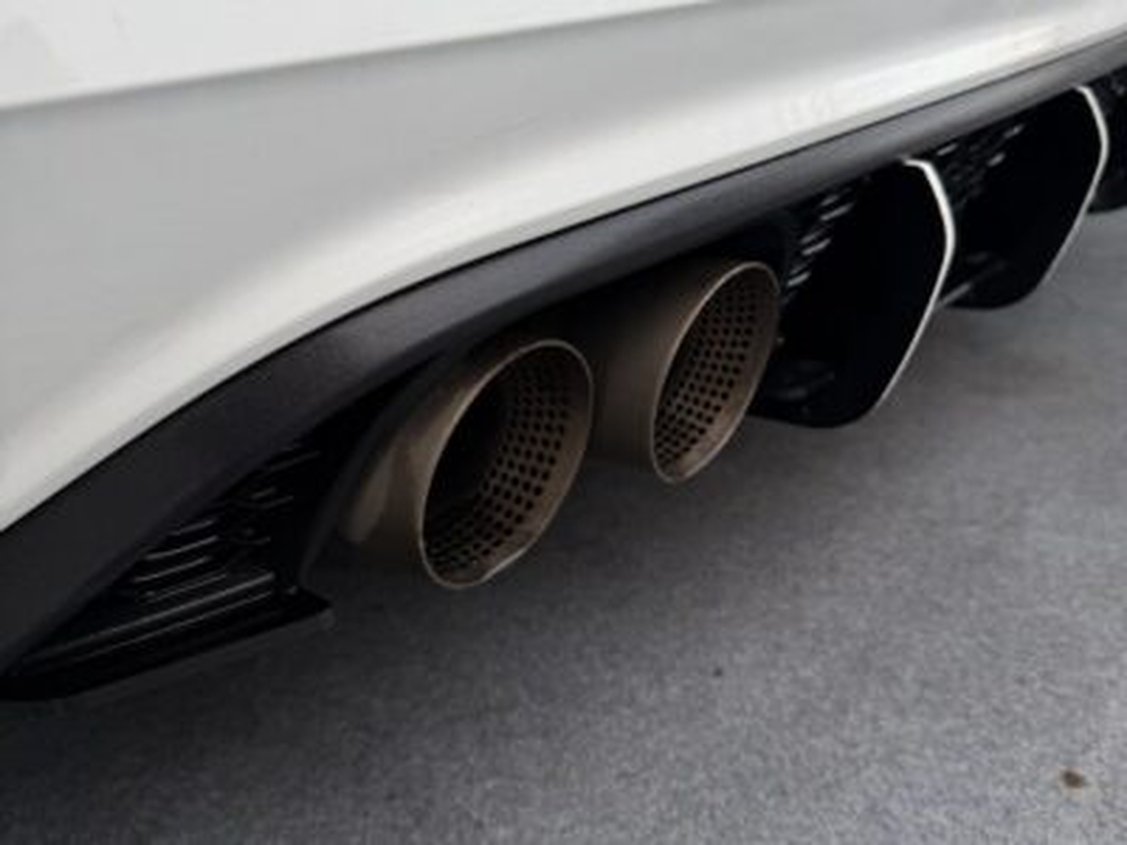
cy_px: 422
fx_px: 781
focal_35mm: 24
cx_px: 564
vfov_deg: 56.8
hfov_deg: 71.6
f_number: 1.78
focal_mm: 6.76
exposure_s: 1/121
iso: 80
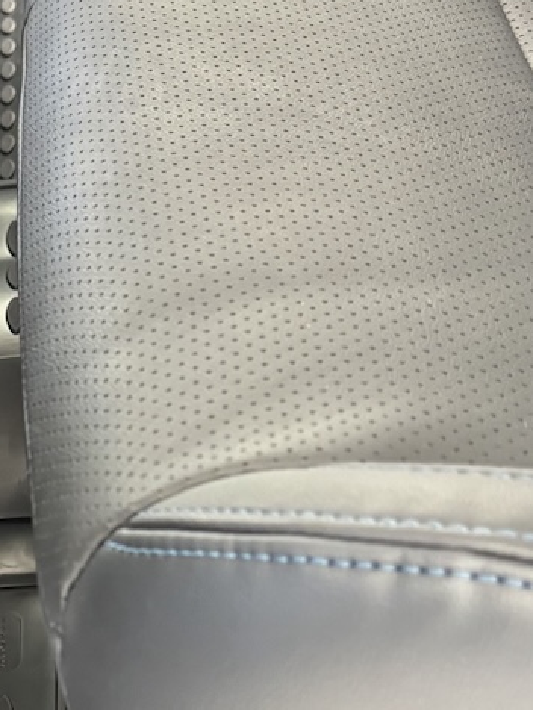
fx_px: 1949
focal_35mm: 95
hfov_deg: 14.6
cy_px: 615
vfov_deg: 20.3
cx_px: -242
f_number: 1.6
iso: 320
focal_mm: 5.96
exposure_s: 1/60
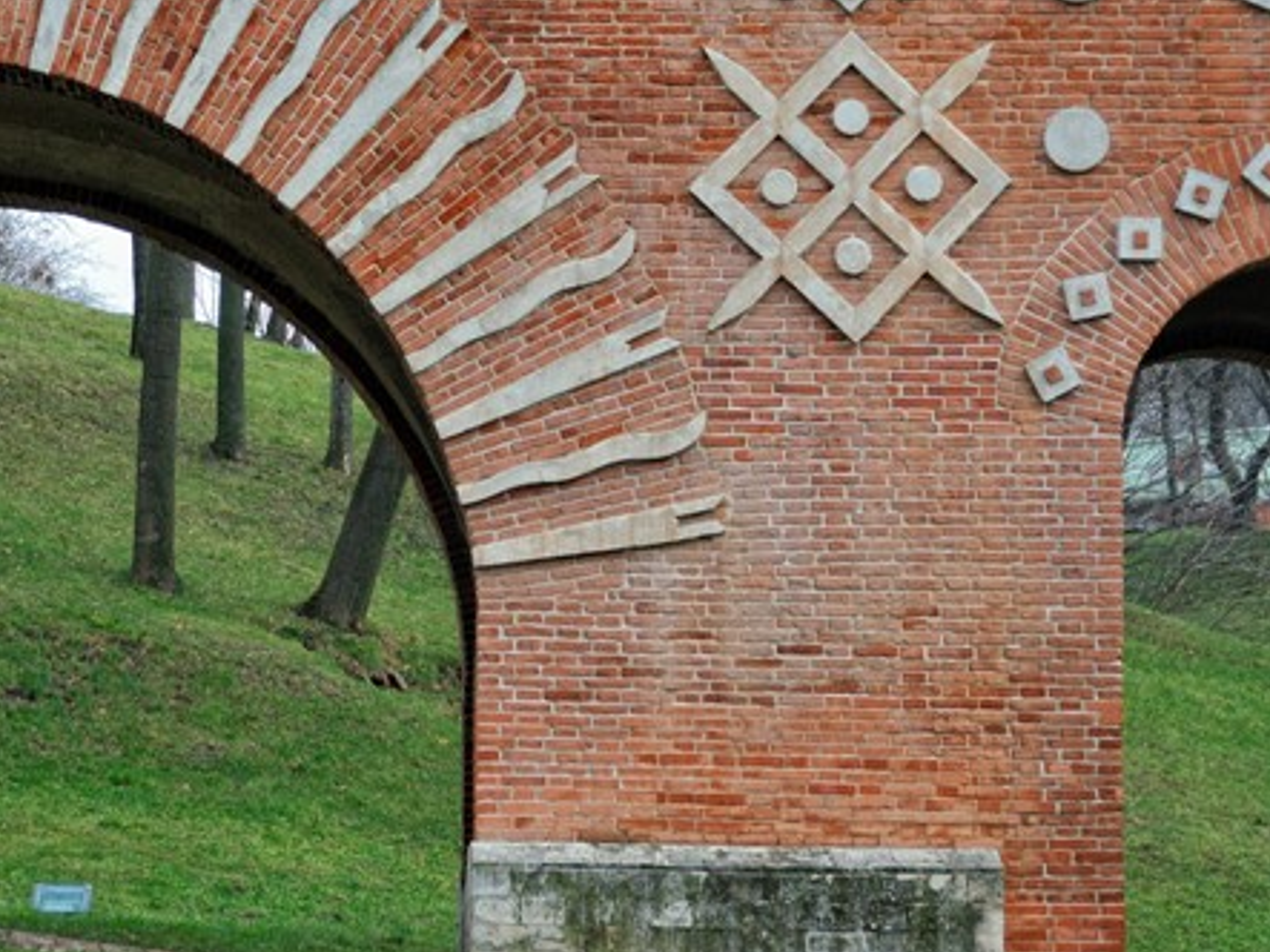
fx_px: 7079
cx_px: 364
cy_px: 360
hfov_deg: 10.2
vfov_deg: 7.7
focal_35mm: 193
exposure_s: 1/400
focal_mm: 66
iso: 500
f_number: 6.3
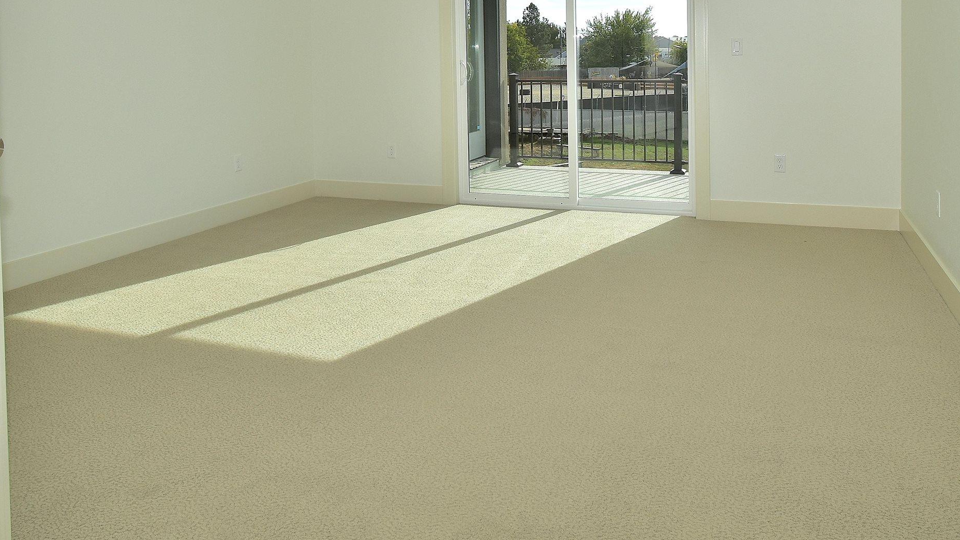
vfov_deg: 41.4
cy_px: 70
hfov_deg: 71.7
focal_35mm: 26
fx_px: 662
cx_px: 527
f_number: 9
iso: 200
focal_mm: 10
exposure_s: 1/200
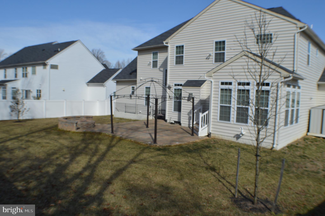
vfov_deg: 36.8
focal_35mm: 36
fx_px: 325
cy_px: 108
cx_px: 162
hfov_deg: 53.2
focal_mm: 24
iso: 100
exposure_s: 1/320
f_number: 9
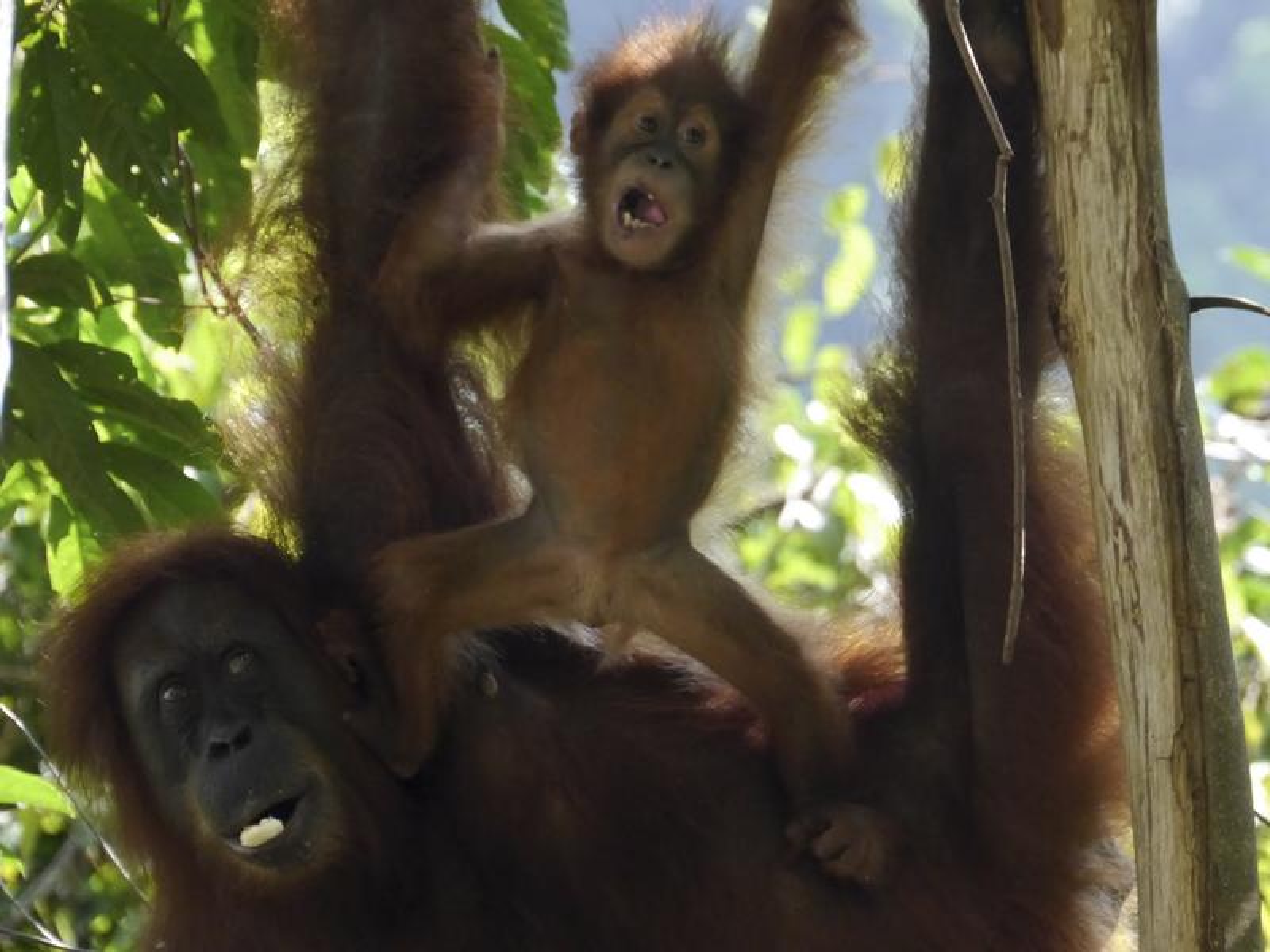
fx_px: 11190
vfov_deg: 4.9
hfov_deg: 6.5
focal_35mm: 305
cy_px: 476
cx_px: 635
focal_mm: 140
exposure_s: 1/160
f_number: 5.8
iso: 1600
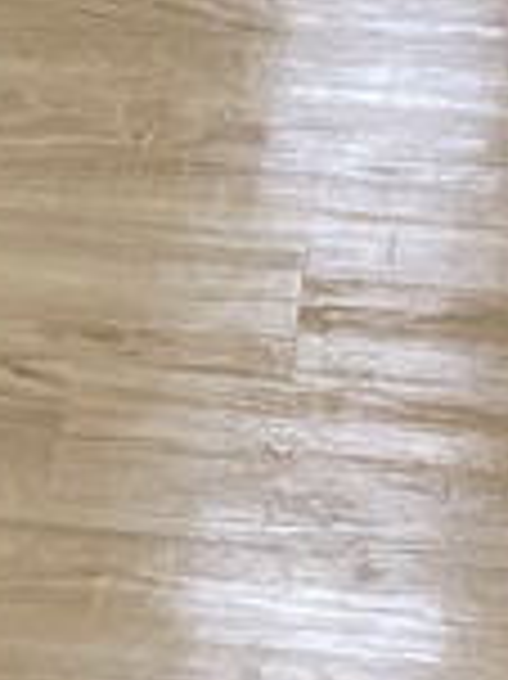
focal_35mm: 186
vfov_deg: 8.7
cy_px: -1392
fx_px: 3645
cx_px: -112
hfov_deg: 7.9
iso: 80
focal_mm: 4.2
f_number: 1.6
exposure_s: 1/120
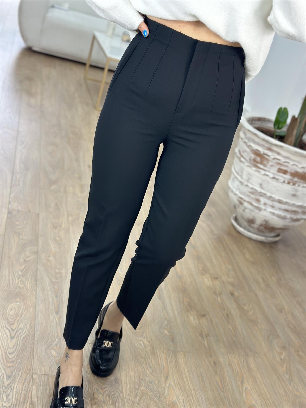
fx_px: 566
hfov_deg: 30.3
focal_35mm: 48
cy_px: 204
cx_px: 153
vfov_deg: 39.7
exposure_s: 1/100
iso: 160
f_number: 1.78
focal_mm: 6.86
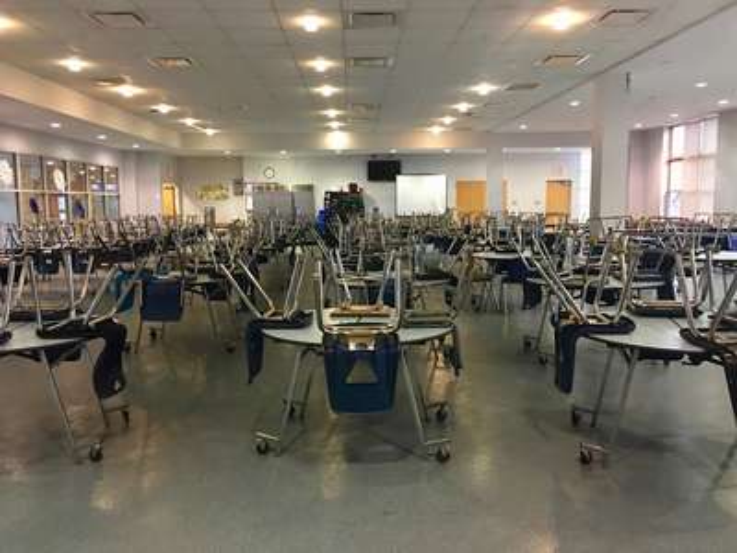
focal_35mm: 29
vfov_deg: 48.2
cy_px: 276
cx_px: 368
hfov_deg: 61.7
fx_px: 617
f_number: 2.2
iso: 100
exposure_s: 1/15
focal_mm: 4.15
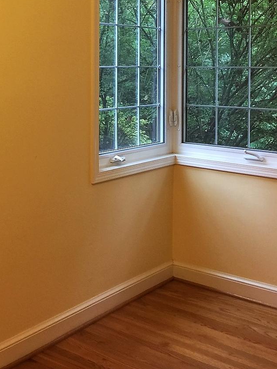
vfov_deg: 35.3
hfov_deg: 27.4
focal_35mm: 53
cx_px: 97
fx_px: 565
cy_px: 86
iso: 50
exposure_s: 1/15
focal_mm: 4.15
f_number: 2.2
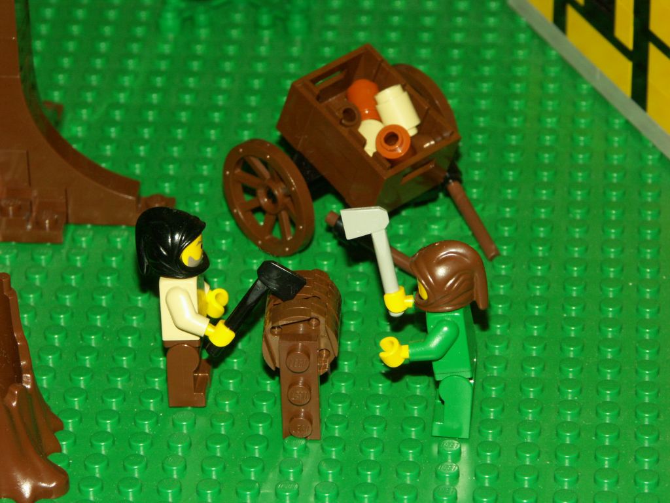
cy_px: 252
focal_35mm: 180
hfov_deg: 11.0
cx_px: 335
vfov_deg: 8.2
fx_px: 3484
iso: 200
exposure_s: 1/160
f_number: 6.3
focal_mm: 45.95
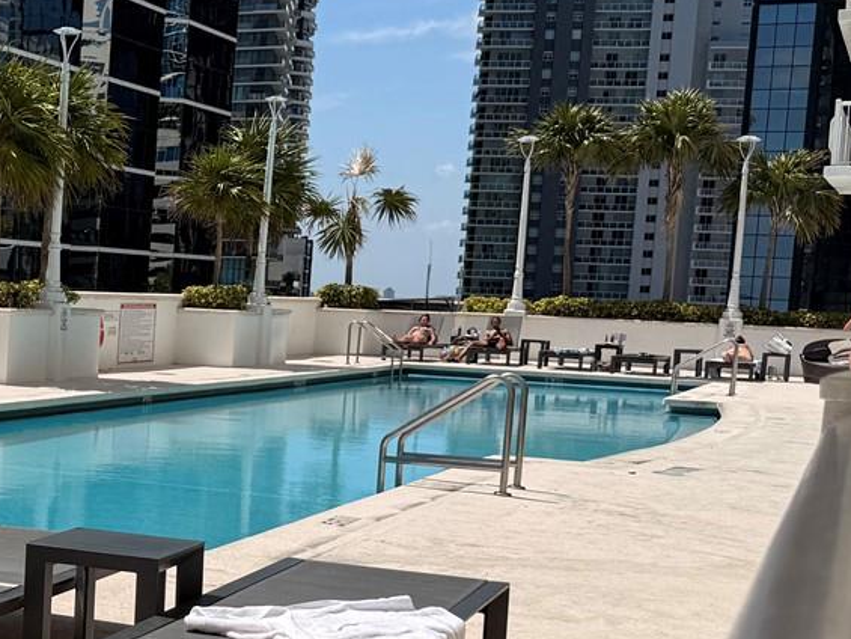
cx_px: -96
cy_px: 473
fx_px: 1672
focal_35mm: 68
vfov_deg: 21.5
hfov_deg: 26.2
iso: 80
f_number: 1.78
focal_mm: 6.76
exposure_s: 1/14286
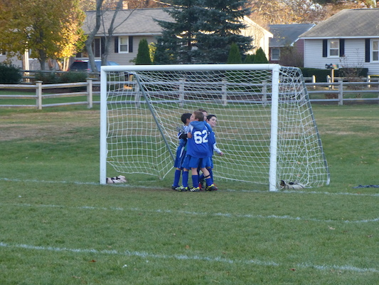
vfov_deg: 8.1
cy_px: 142
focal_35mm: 183
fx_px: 2004
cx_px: 190
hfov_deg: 10.8
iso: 400
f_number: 2.8
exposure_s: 1/400
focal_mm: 33
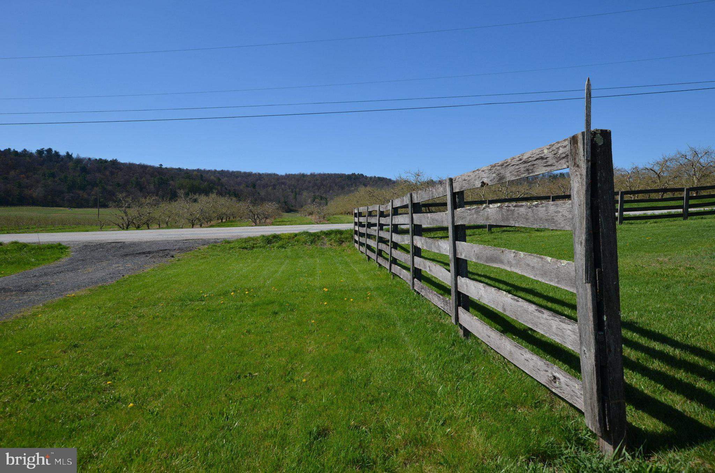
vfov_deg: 50.2
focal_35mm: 26
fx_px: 505
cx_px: 358
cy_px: 236
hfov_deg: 70.6
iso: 100
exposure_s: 1/320
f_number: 9
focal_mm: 17
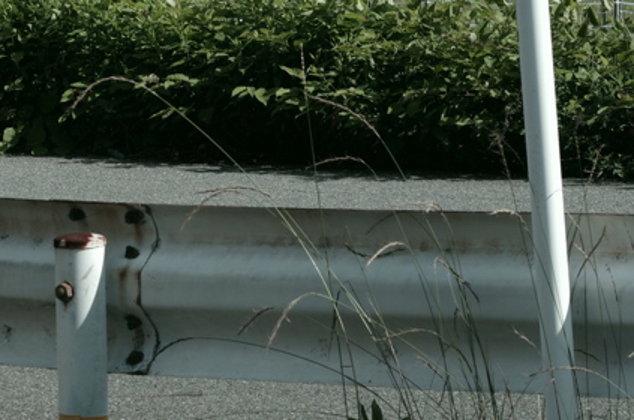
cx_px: -31
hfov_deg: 8.1
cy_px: -69
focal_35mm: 254
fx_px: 4463
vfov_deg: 5.4
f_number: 9
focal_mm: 70
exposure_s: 1/125
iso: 100
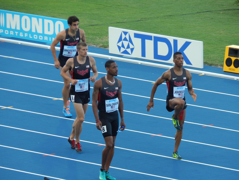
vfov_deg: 3.0
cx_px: 120
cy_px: 90
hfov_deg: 4.0
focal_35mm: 498
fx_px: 3438
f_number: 5.8
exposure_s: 1/125
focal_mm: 88.6
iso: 180
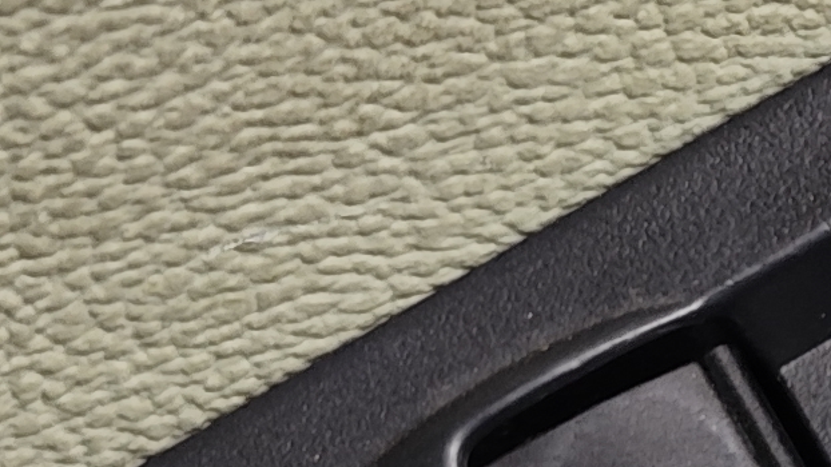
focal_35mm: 165
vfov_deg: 7.4
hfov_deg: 12.0
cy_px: 208
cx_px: 1496
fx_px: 3636
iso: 500
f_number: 1.9
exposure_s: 1/40
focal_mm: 8.7
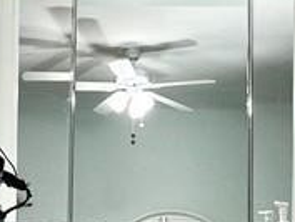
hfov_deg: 24.1
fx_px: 691
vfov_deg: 17.5
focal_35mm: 81
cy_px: 254
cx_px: 160
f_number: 2.2
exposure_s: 1/120
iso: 125
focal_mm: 2.22
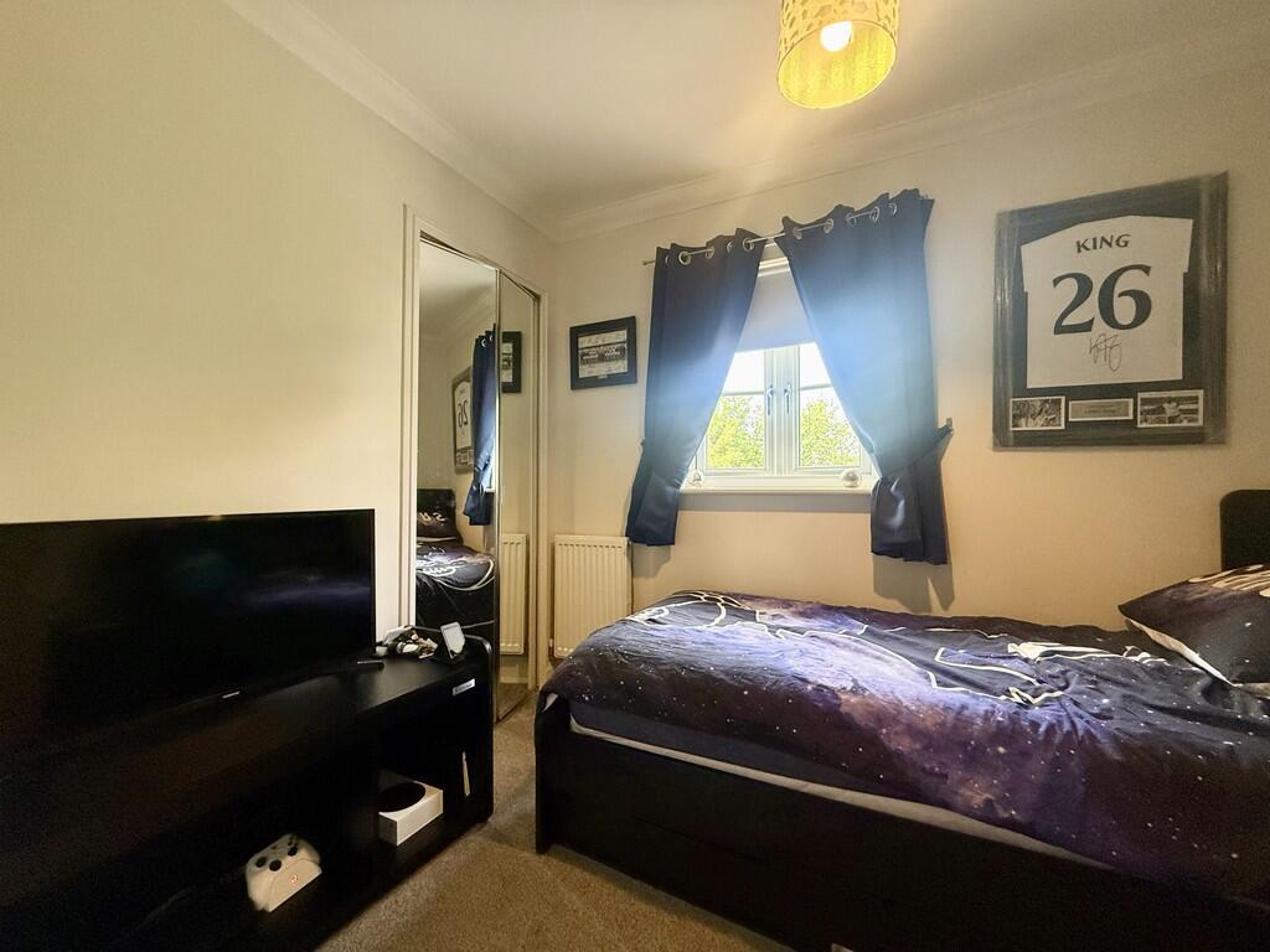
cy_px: 476
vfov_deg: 85.7
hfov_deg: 102.1
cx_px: 635
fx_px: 514
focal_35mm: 14
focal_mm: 2.22
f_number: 2.2
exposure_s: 1/99
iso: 250
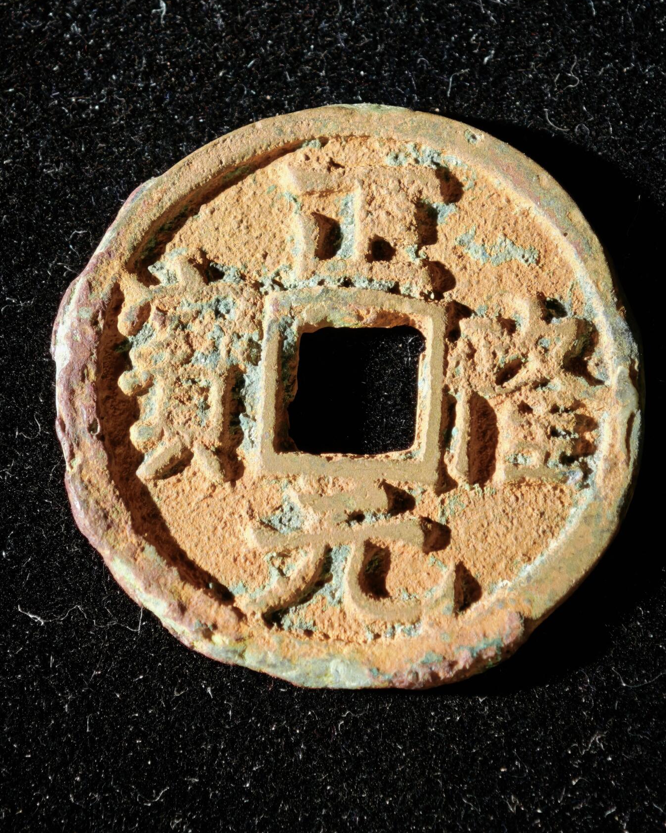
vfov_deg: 17.2
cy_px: 394
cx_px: 334
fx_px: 2760
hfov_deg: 13.8
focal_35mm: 112
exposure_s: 1/100
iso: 400
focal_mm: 9
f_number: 2
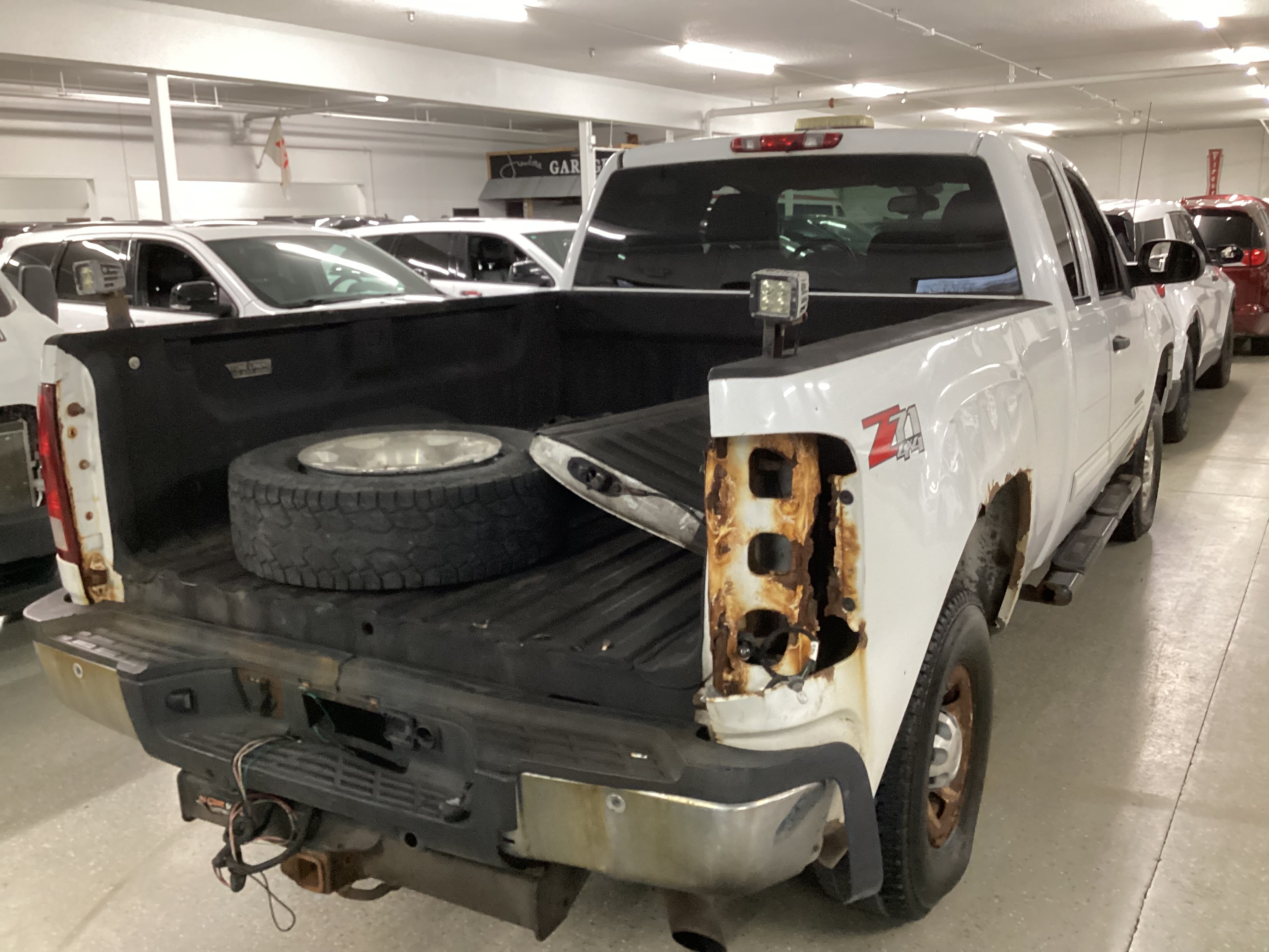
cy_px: 476
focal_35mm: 31
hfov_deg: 58.4
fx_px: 1136
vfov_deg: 45.4
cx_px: 634
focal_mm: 3.3
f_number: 2.4
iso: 320
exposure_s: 1/40
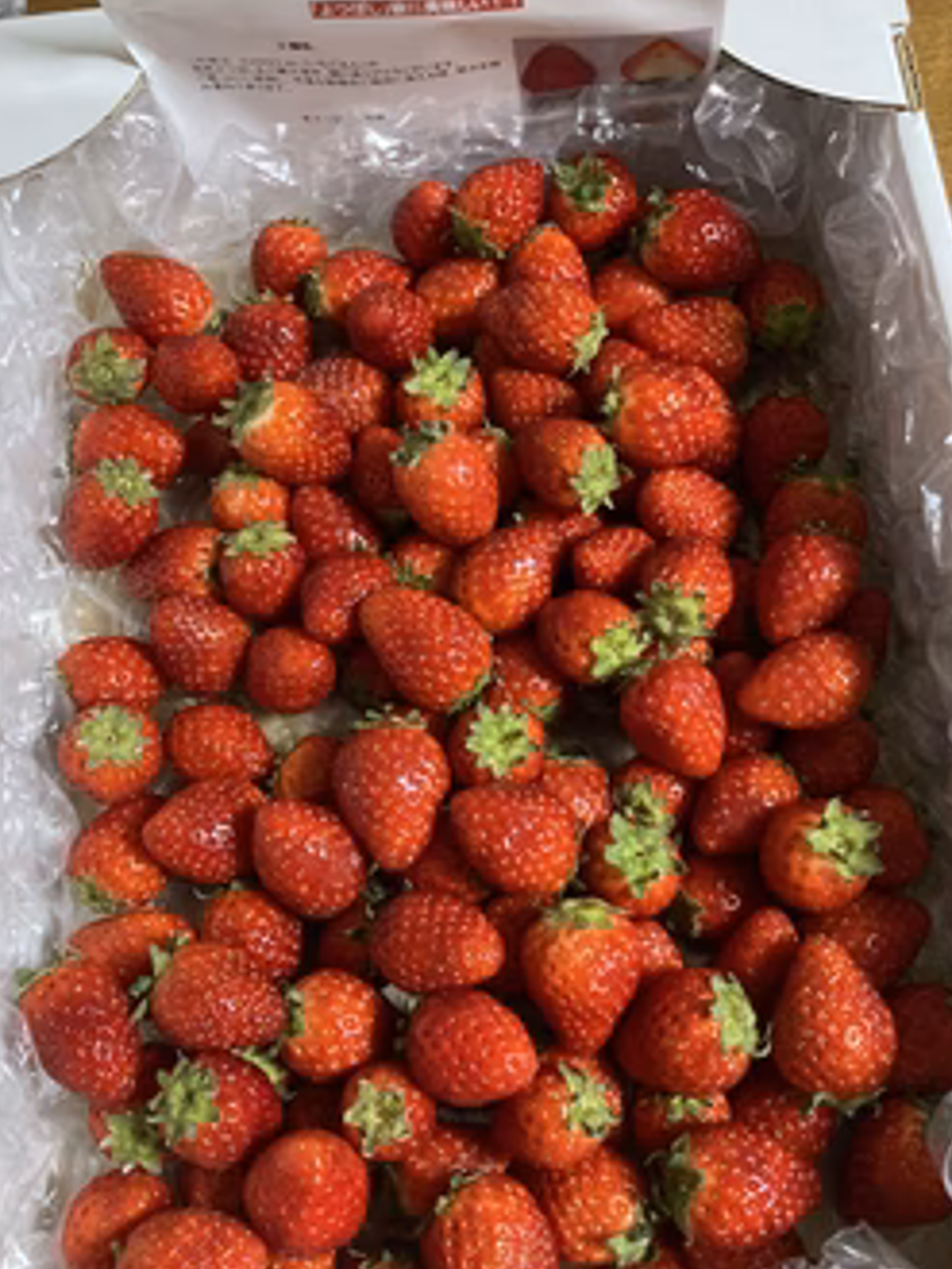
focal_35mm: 34
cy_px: 660
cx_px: 536
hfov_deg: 41.7
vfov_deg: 53.9
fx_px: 1246
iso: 400
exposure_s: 1/39
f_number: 1.8
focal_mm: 3.99
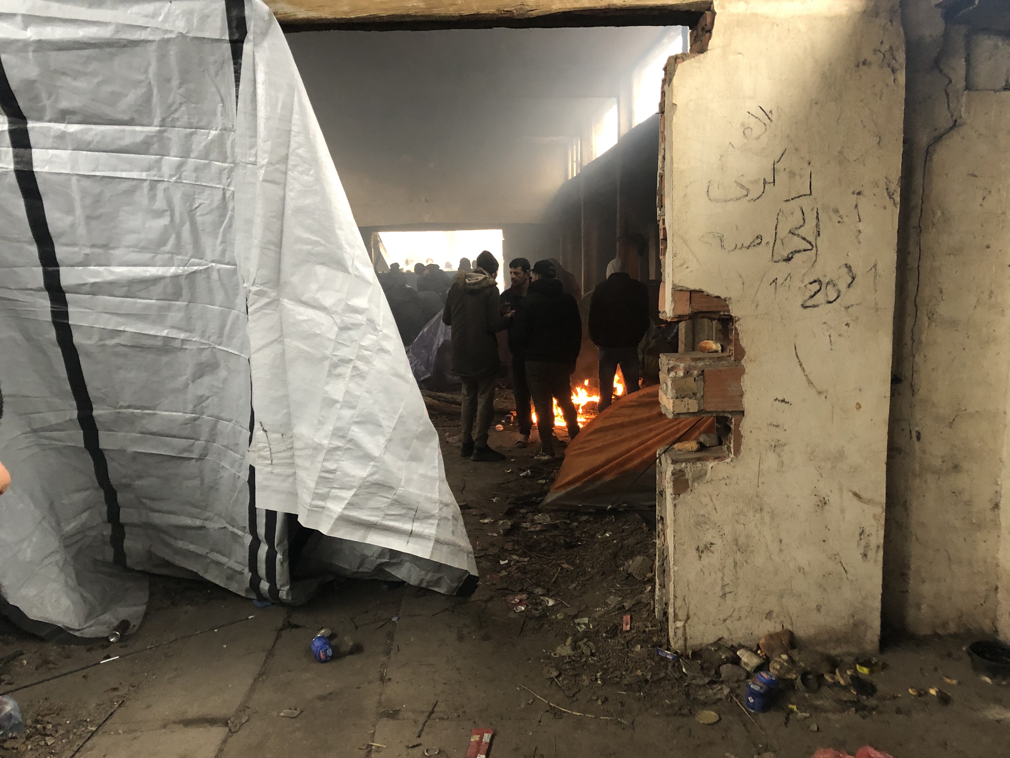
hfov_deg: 63.4
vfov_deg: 49.7
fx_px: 817
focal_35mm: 28
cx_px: 505
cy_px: 379
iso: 80
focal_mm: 3.99
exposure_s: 1/15
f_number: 1.8
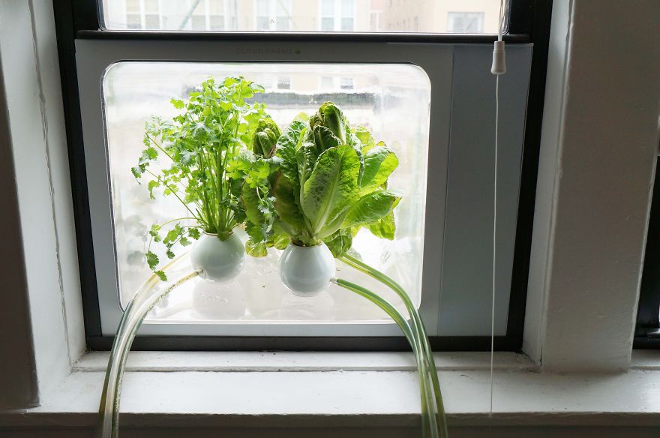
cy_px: 219
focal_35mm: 34
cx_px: 330
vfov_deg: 38.2
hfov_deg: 55.2
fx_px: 632
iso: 200
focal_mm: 23
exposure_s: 1/160
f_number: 6.3
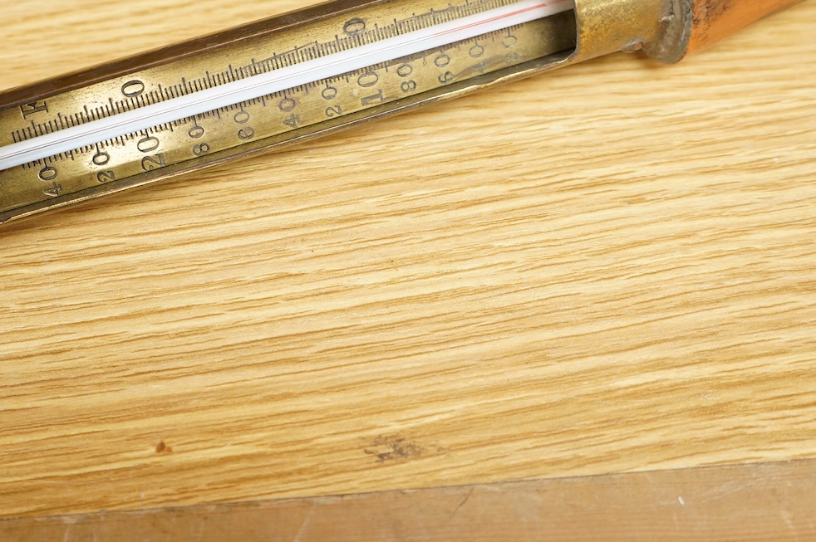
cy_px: 86
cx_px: 251
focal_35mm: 49
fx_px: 1110
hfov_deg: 39.7
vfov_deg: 26.8
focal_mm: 28
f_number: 5
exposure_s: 1/160
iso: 2500
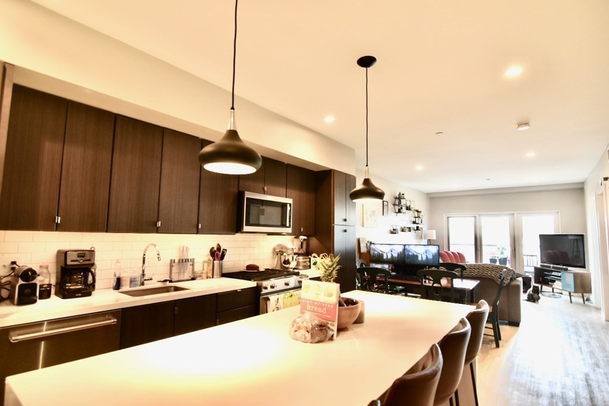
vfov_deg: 67.4
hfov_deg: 90.0
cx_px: 304
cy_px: 203
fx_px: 305
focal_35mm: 18
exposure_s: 1/60
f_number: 4
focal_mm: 12
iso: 800
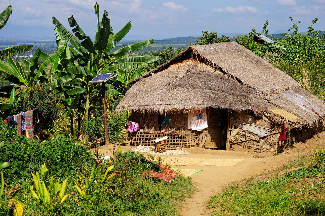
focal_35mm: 90
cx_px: 162
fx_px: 812
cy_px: 108
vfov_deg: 15.2
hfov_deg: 22.6
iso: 100
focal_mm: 90
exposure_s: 1/160
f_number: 13
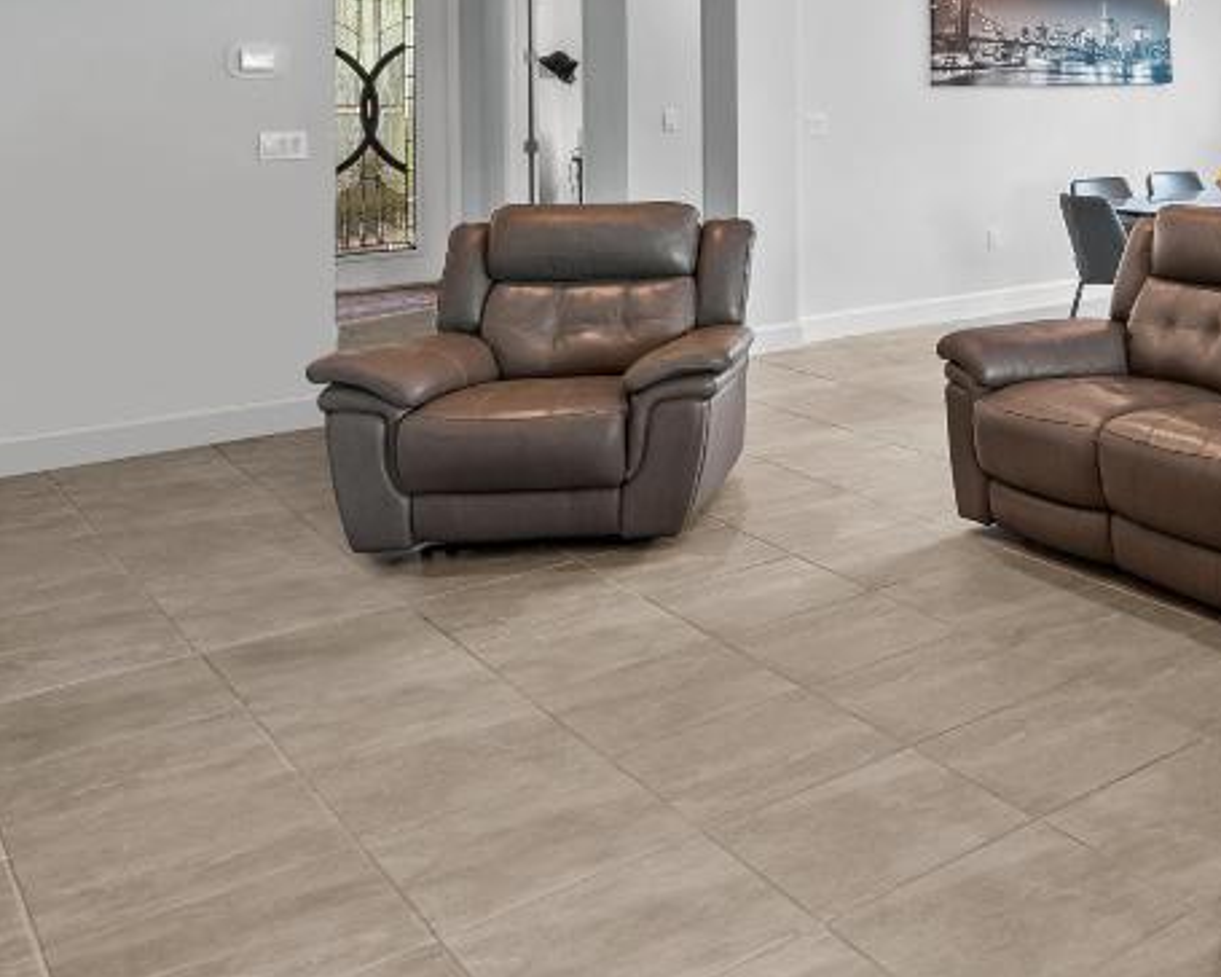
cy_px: 59
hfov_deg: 39.7
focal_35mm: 38
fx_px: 1373
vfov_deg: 36.2
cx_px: 1323
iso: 2000
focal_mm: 16
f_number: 8
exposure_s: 1/4
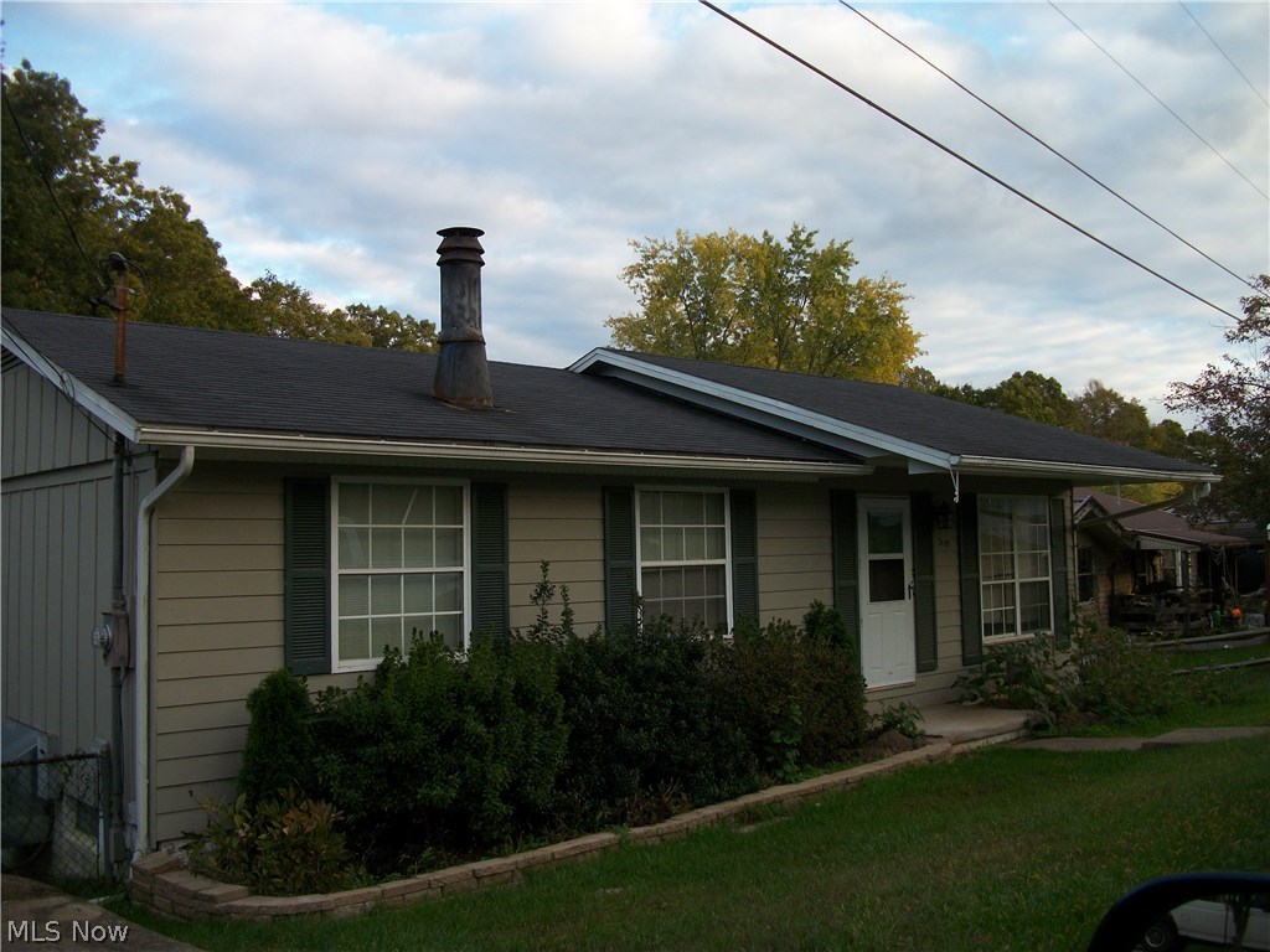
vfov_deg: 44.2
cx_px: 635
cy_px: 476
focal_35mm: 32
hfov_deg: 56.8
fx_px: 1174
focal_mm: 5.7
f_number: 2.9
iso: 80
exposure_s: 1/200
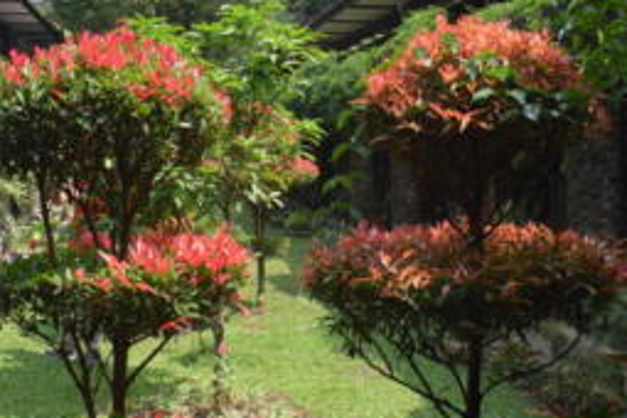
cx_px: 258
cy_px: 156
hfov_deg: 37.4
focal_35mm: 53
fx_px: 923
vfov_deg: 25.4
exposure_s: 1/250
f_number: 8
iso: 220
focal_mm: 18
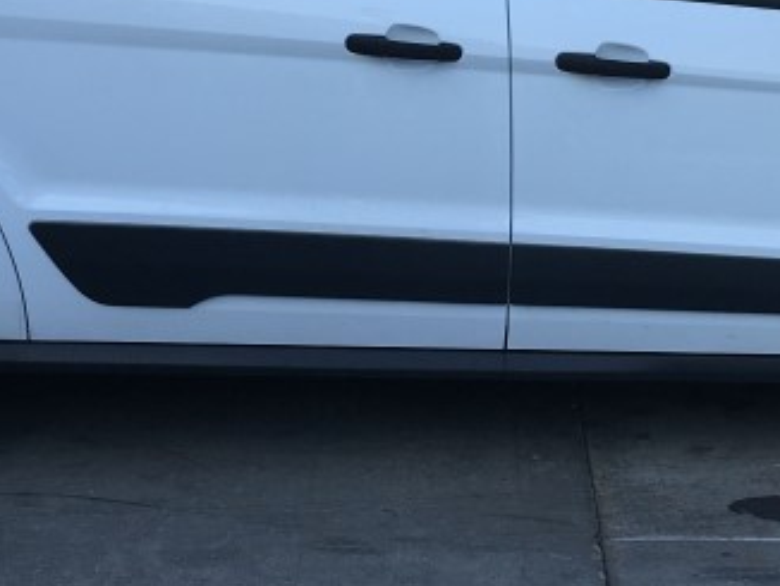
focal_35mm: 91
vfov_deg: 16.1
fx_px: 2052
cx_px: 457
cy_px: 115
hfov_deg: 21.5
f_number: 2.2
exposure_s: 1/460
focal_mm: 4.15
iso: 25
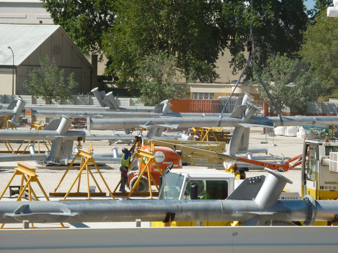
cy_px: 126
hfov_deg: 17.0
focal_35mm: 116
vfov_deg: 12.8
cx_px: 169
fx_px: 1133
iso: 80
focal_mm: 19.1
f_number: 5.3
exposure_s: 1/500
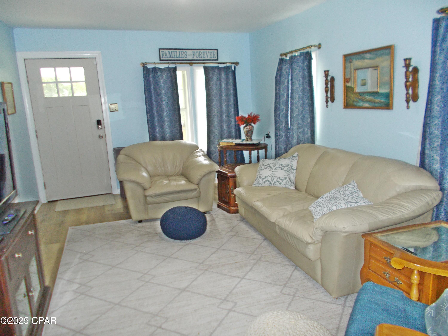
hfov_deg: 67.3
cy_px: 168
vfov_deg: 53.1
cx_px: 224
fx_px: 336
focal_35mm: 26
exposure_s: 1/25
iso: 280
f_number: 3.2
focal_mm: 4.6
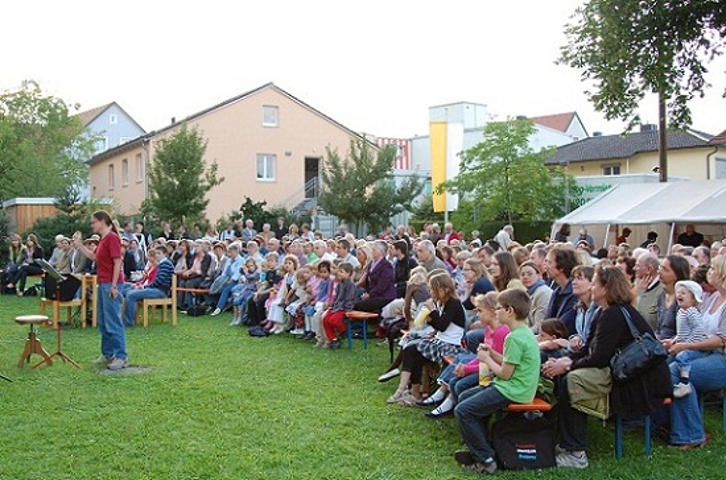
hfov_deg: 46.5
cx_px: 363
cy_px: 240
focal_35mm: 42
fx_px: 845
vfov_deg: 31.7
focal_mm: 28
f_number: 5.6
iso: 400
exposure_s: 1/125
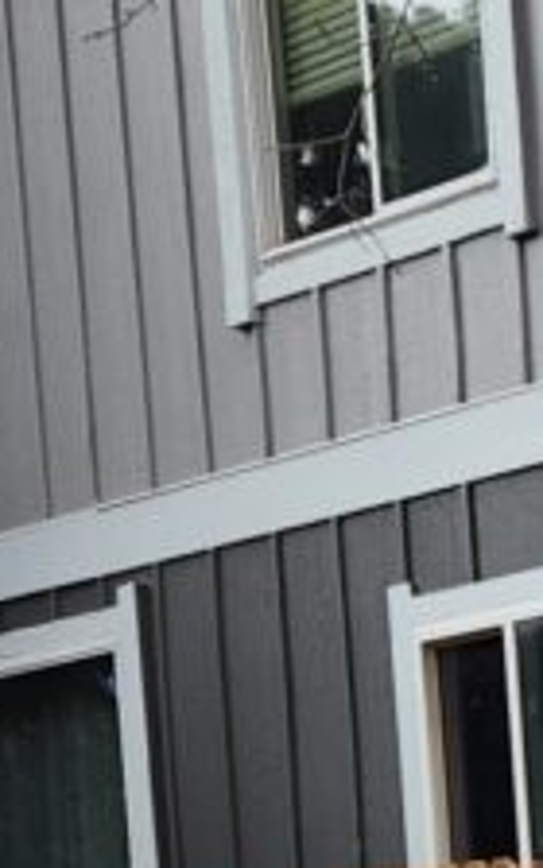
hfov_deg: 6.3
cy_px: 1457
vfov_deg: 11.8
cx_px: 2207
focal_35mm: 167
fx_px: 3954
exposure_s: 1/408
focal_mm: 5.4
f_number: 1.8
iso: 20
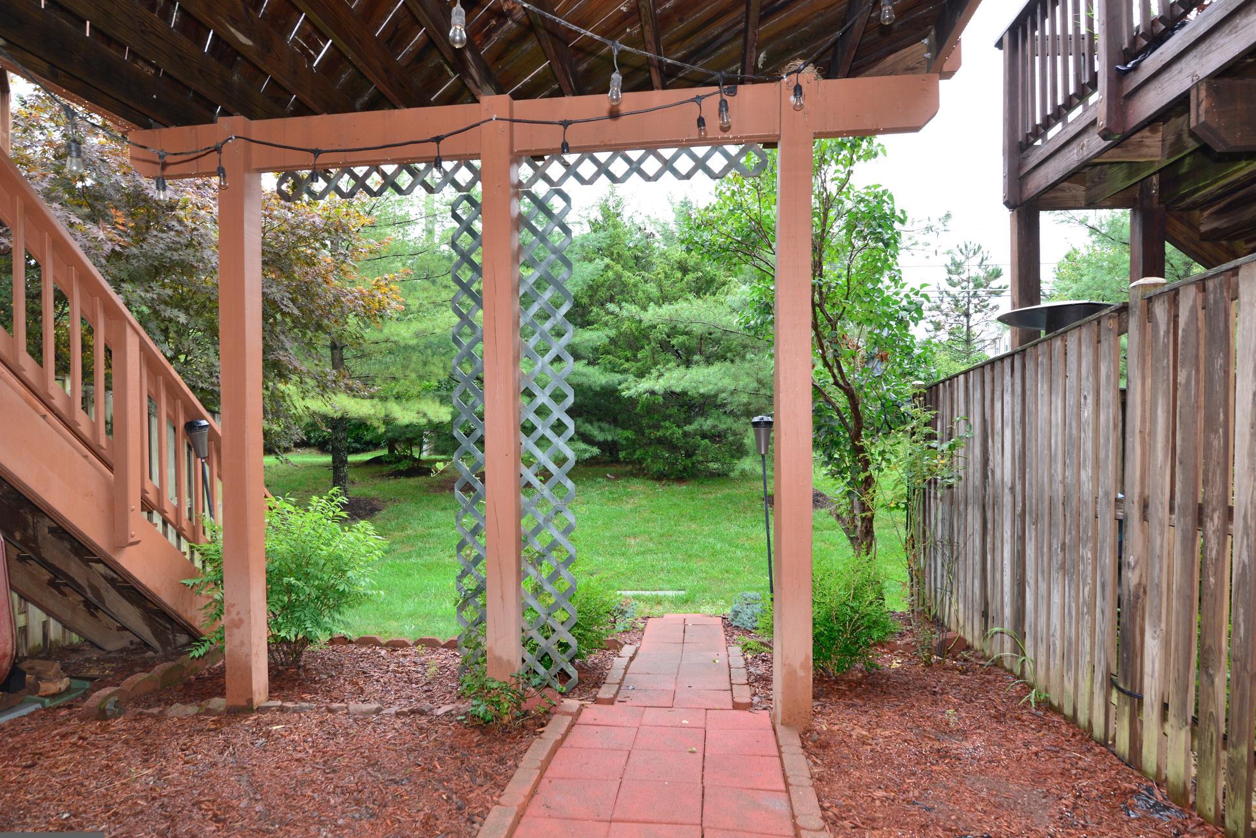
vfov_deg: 59.5
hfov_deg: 81.2
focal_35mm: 21
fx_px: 733
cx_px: 621
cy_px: 439
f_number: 5.6
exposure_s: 1/200
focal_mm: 20
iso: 800
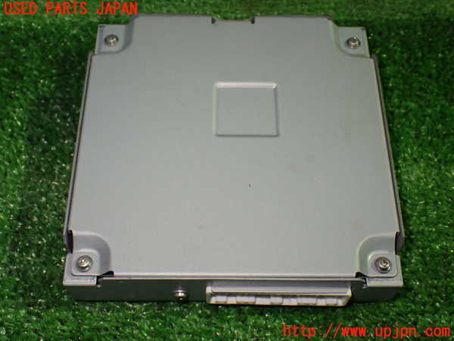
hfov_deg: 42.9
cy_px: 170
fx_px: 577
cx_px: 227
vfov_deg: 32.9
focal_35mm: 44
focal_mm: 7.84
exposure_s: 1/100
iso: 800
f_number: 2.9
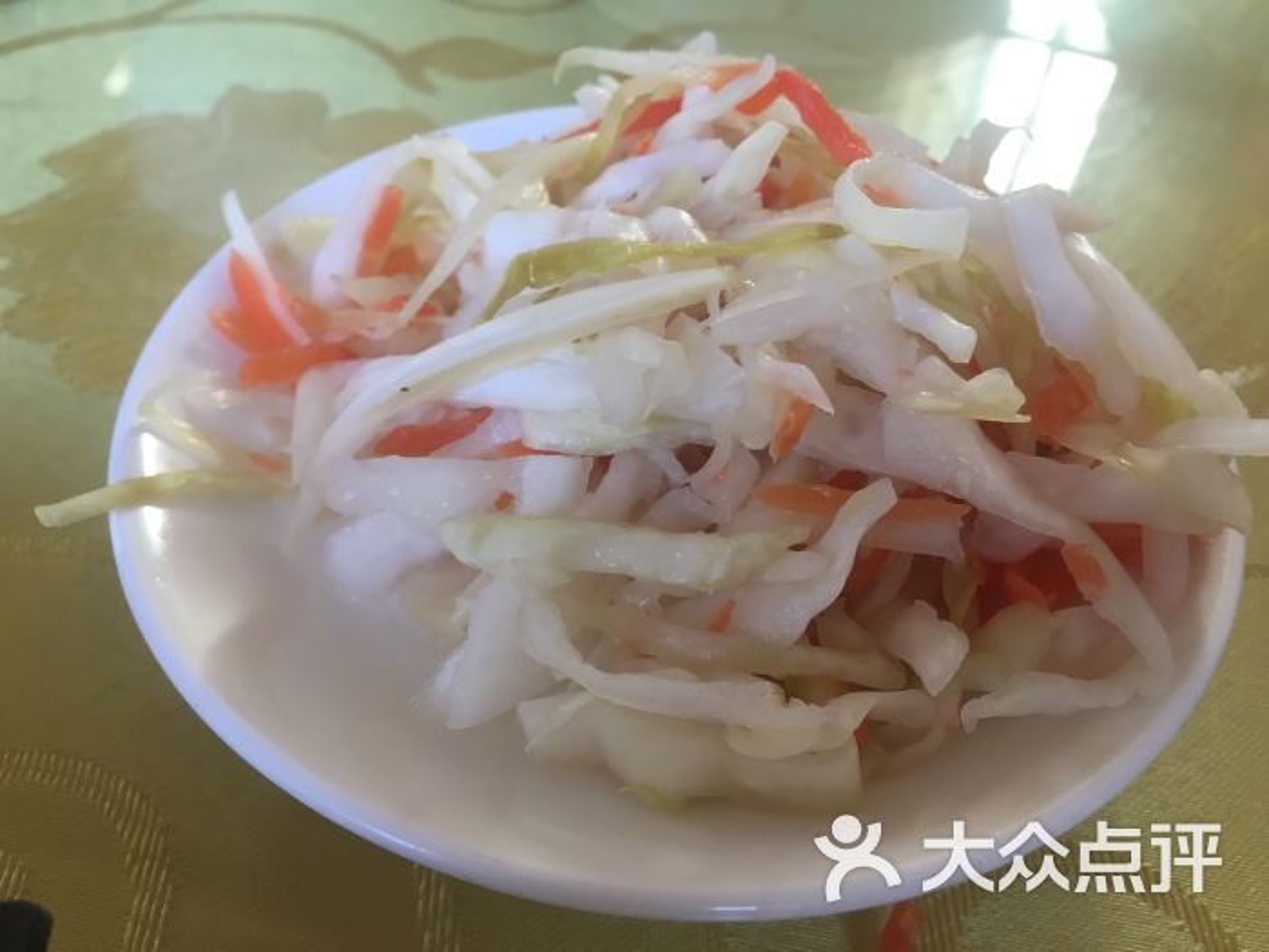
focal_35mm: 29
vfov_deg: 48.2
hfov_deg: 61.7
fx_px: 1063
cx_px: 634
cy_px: 476
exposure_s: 1/33
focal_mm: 4.15
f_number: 2.2
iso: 80
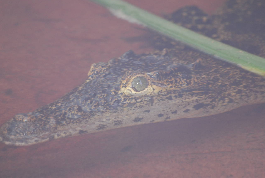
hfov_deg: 3.7
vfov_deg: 2.4
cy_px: 84
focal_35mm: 564
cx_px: 134
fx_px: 4157
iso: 500
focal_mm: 300
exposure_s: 1/125
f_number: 5.6
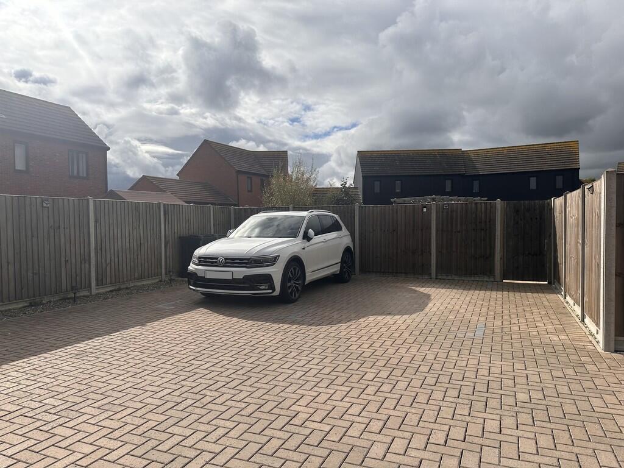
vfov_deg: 56.8
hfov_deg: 71.6
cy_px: 234
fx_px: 433
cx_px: 312
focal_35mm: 24
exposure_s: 1/9709
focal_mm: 6.86
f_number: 1.78
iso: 80
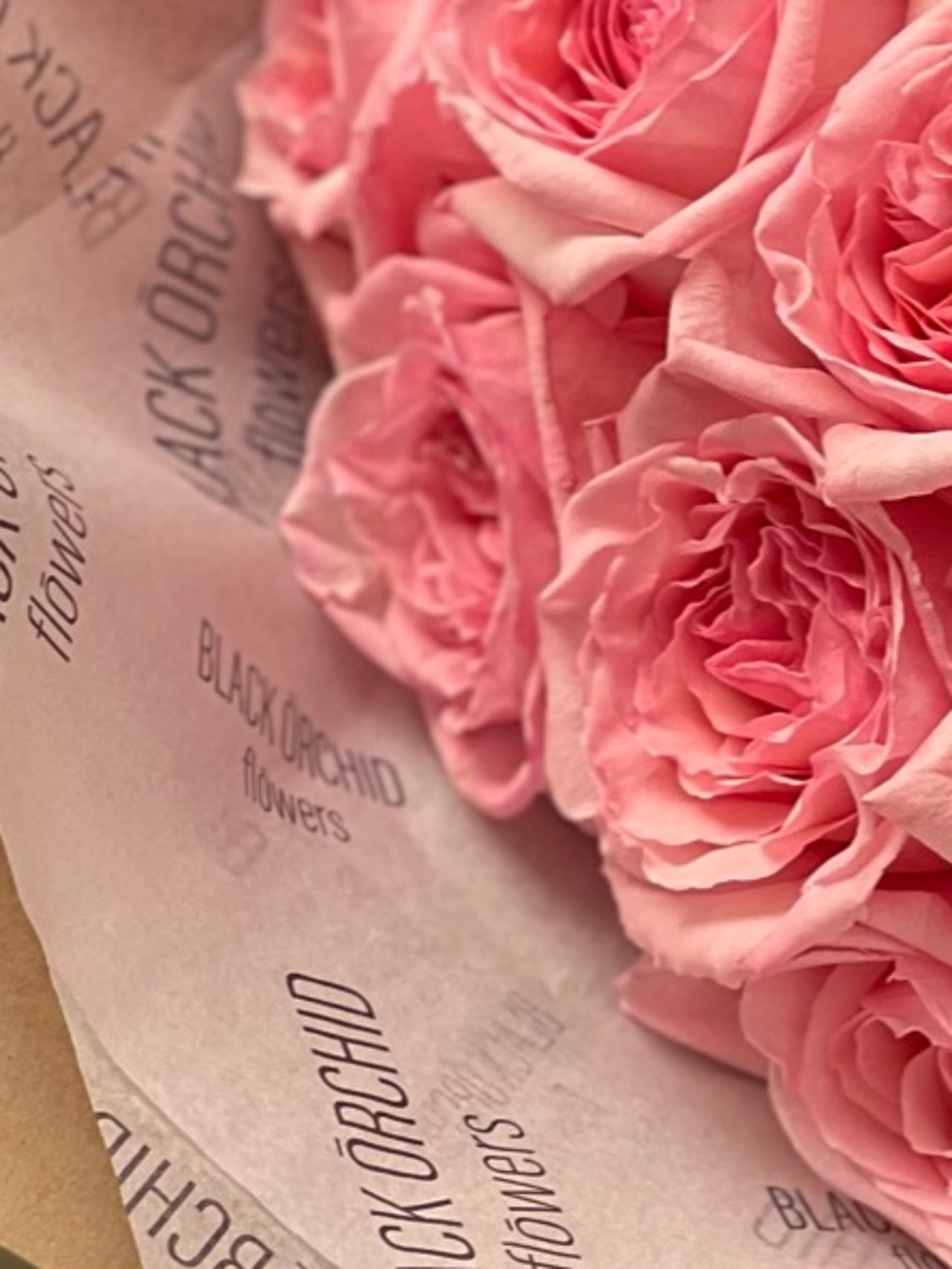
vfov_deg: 7.4
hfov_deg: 5.5
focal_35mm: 266
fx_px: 9750
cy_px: 230
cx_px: 1534
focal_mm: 9
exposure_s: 1/121
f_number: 2.8
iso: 32
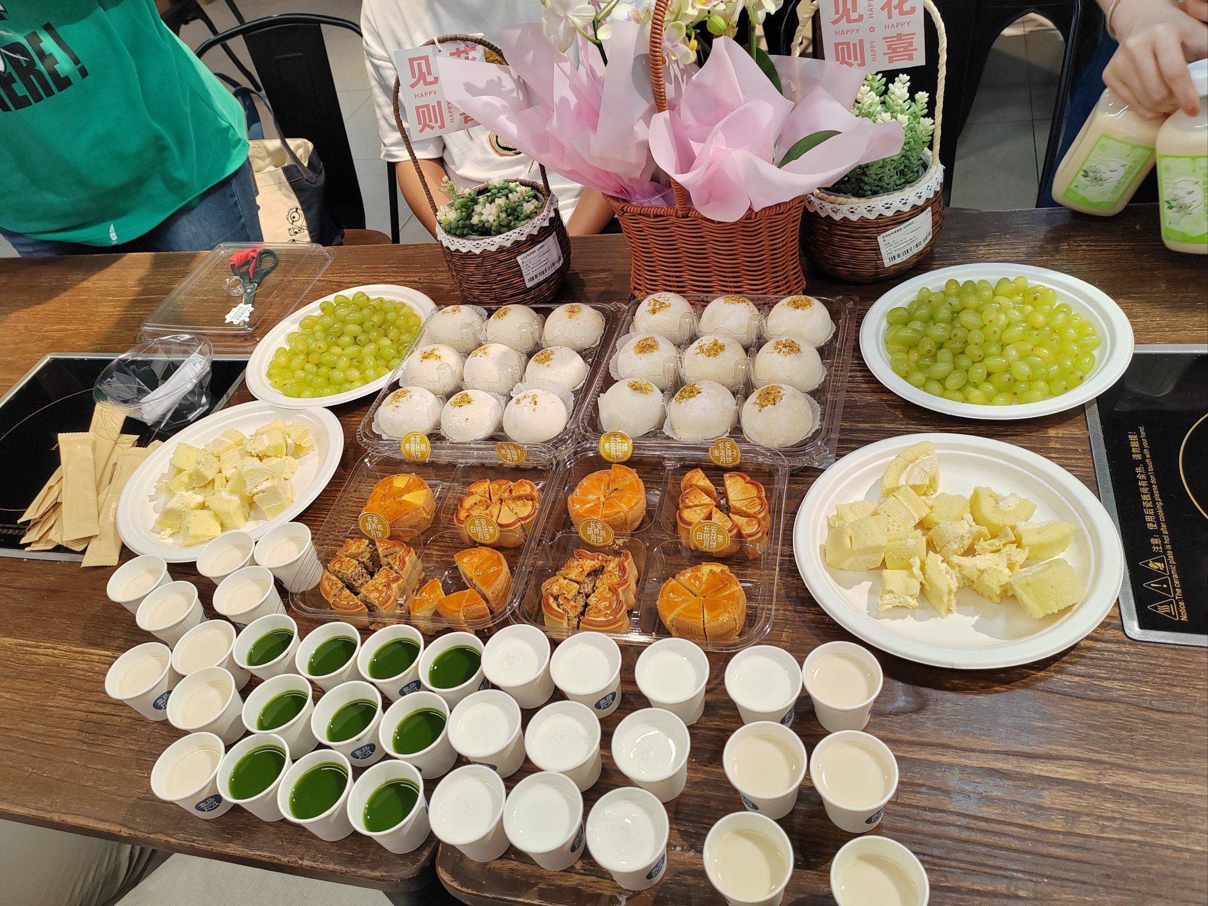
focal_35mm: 27
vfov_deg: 51.4
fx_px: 942
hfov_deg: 65.3
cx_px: 604
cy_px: 453
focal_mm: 5.52
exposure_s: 1/100
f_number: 1.9
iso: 160
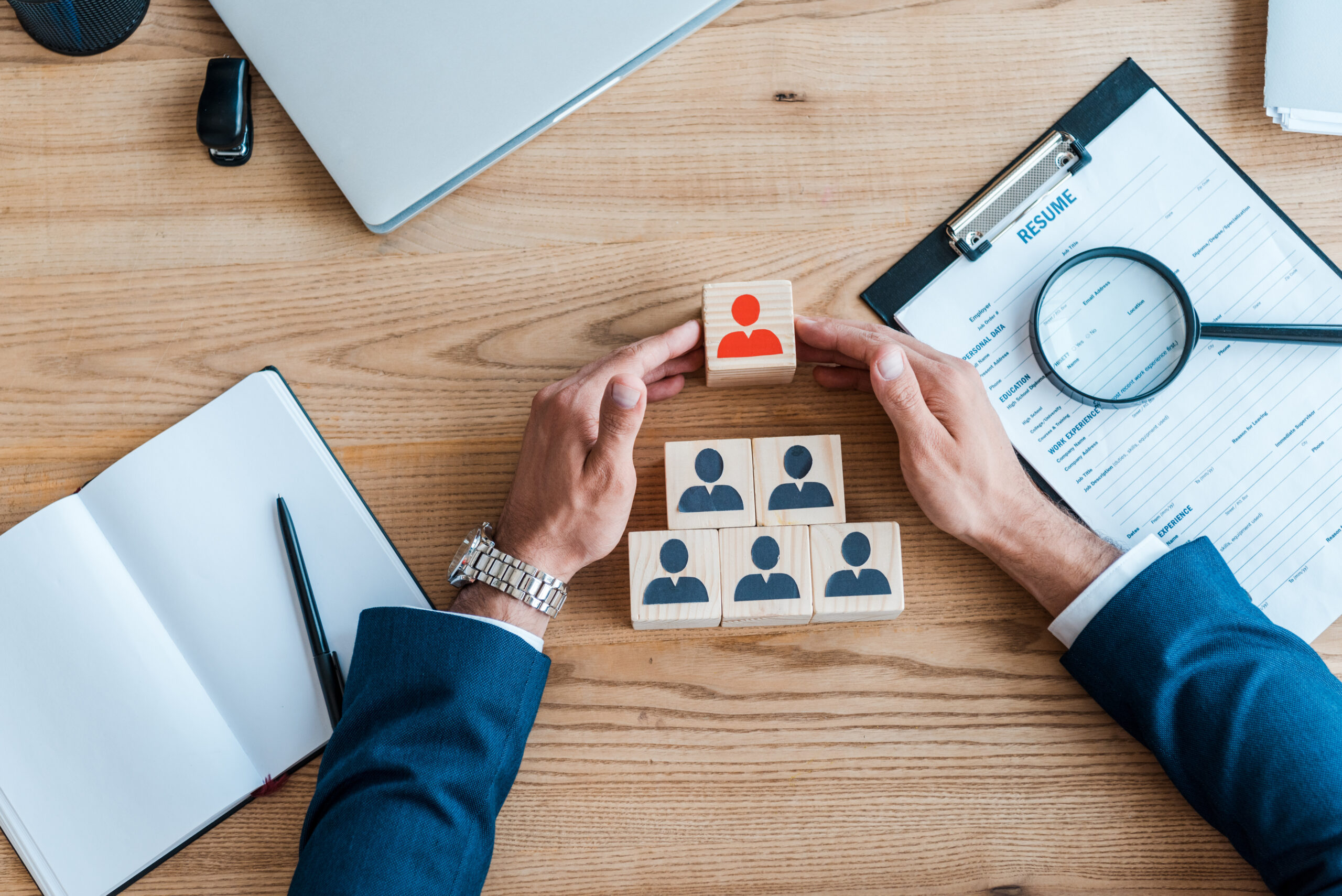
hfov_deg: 34.5
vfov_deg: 23.4
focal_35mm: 58
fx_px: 2163
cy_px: 448
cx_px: 671
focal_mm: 58
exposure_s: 1/160
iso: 320
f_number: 4
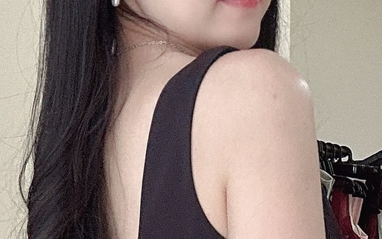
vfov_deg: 10.6
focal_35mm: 114
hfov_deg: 18.3
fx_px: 1187
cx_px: 176
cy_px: 470
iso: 125
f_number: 1.9
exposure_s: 1/60
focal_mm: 2.69
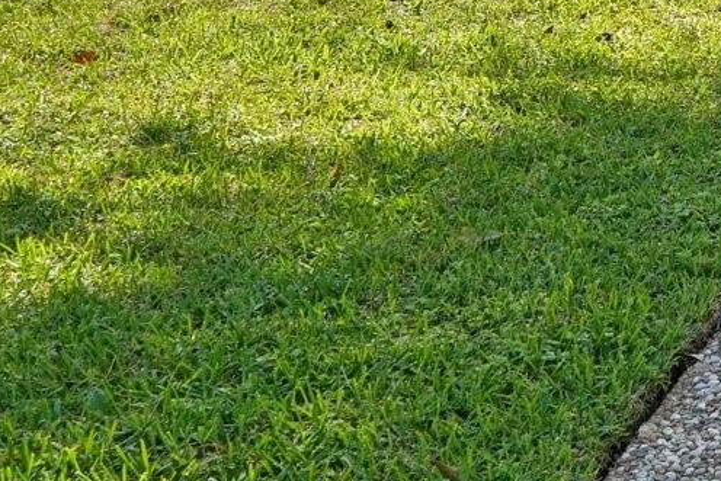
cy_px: -399
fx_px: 1983
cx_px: 1113
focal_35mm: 99
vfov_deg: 12.6
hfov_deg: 18.1
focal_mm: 24
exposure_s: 1/640
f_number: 8
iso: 500
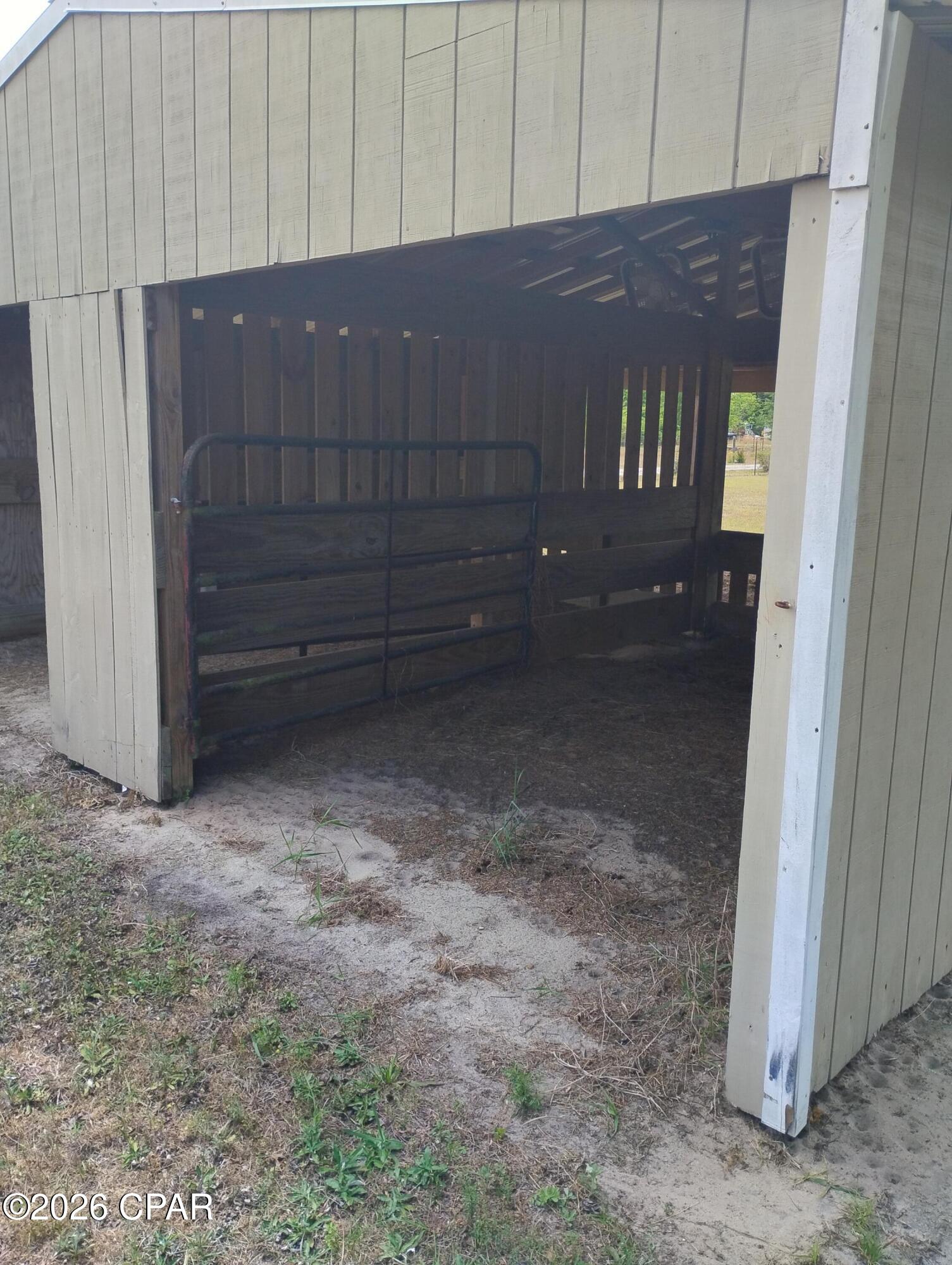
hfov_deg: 49.8
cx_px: 476
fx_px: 1025
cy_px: 632
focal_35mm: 28
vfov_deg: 63.4
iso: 100
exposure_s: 1/404
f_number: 1.8
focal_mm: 4.26
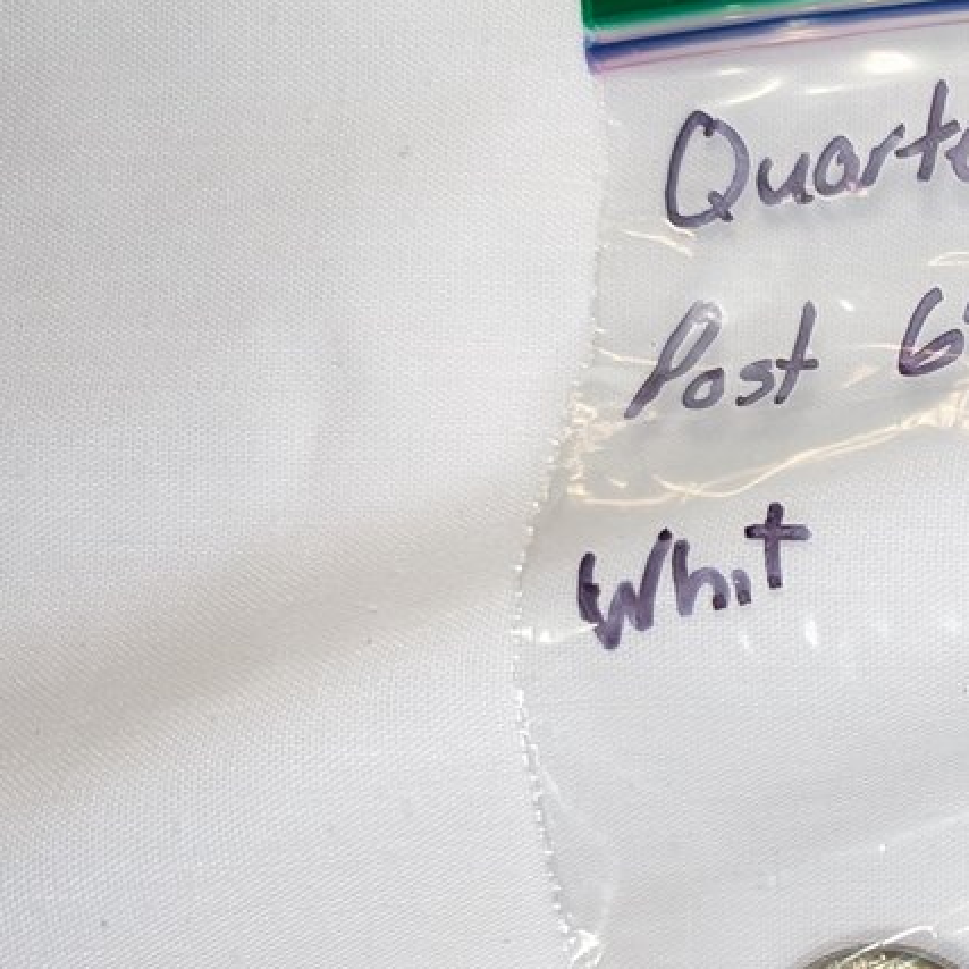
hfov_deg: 19.5
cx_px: 1524
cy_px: 770
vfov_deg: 22.7
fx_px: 2375
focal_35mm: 75
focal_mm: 6.9
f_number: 1.68
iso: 77
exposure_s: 1/90
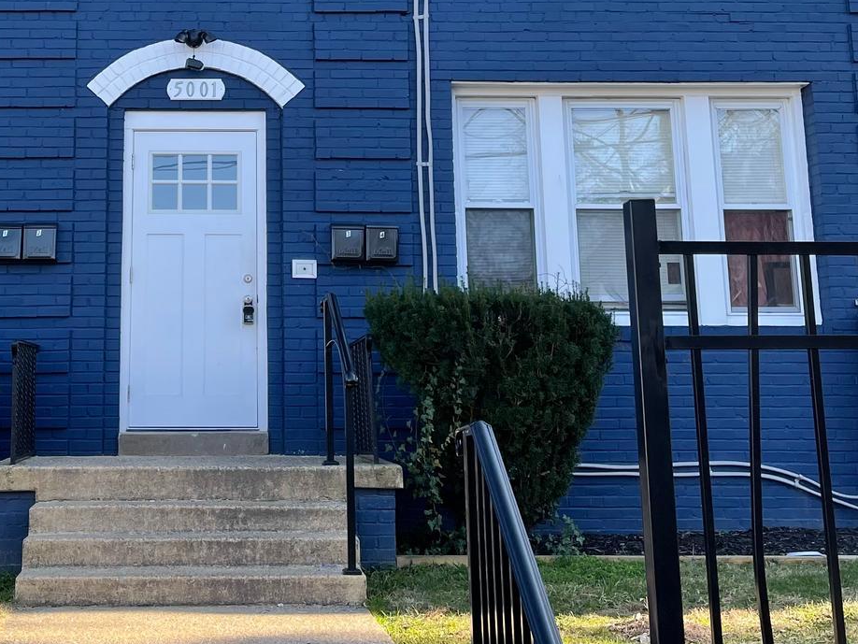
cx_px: 231
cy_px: 107
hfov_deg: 32.7
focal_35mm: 58
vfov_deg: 24.7
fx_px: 1438
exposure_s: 1/538
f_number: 1.6
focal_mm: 5.1
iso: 32
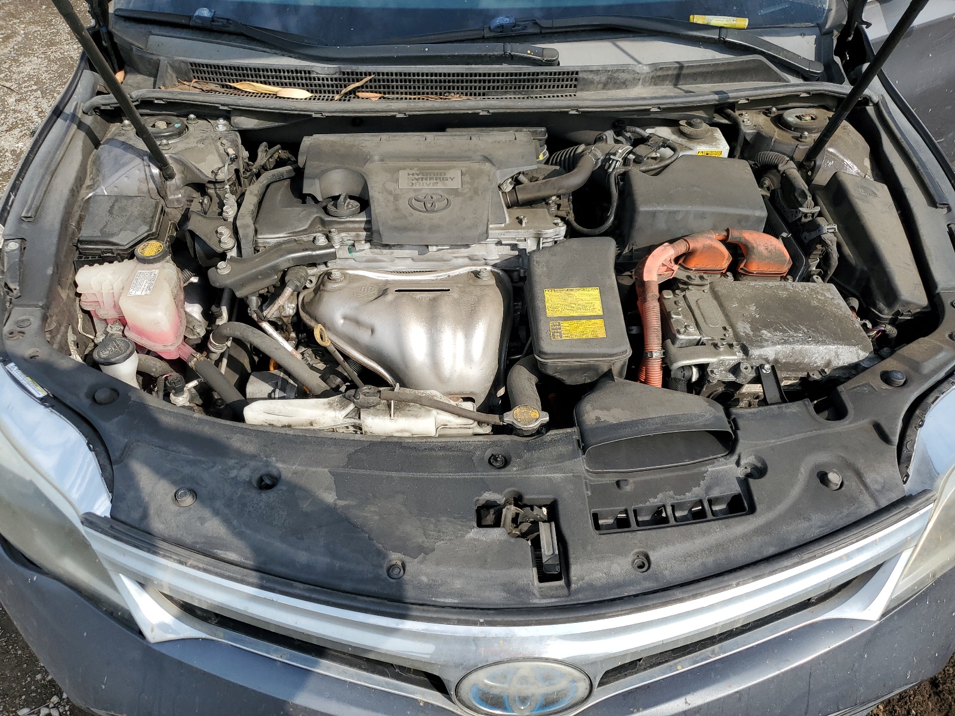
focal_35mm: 26
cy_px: 358
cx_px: 478
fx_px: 717
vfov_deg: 53.1
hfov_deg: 67.3
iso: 50
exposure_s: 1/2000
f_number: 1.5
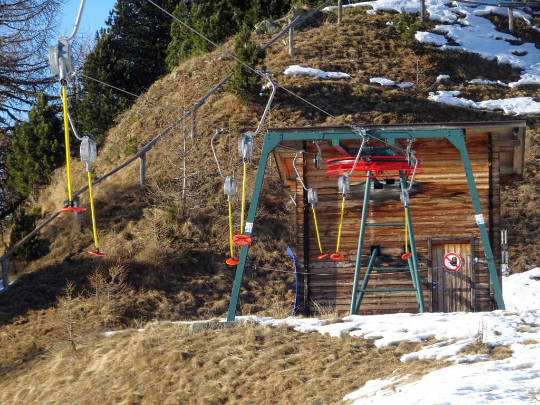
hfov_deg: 11.4
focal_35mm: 173
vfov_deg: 8.6
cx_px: 270
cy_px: 202
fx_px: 2699
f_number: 5.6
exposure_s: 1/200
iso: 80
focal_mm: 29.57
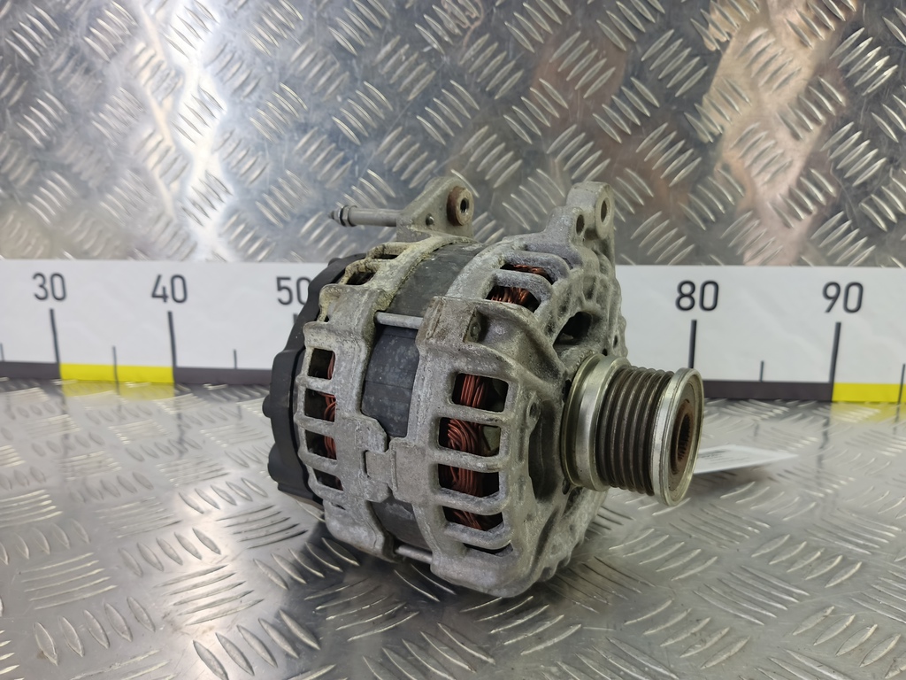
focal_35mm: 27
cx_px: 453
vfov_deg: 51.4
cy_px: 340
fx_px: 707
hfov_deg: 65.3
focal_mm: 4.11
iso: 142
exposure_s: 1/50
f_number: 1.6
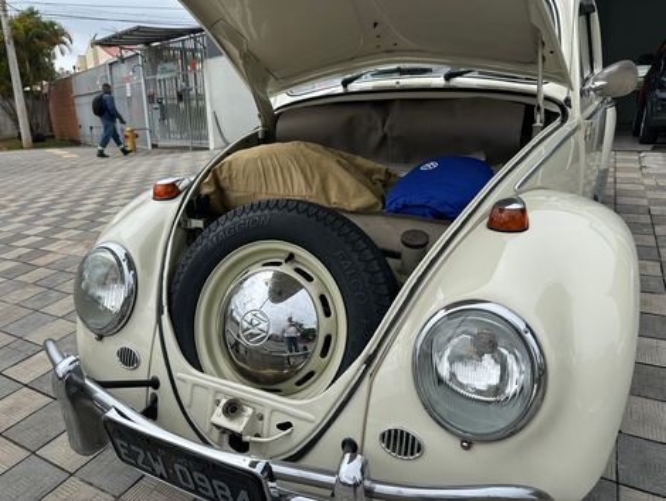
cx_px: 333
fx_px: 462
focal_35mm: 24
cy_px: 250
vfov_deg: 56.9
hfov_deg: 71.5
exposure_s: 1/2028
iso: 80
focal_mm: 6.86
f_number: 1.78
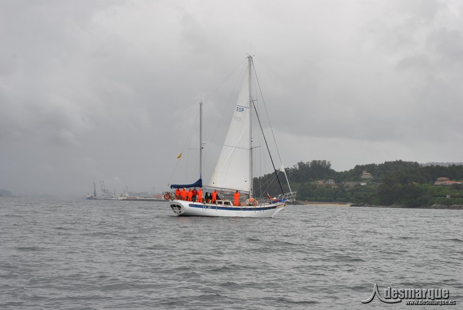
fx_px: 1062
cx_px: 232
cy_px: 155
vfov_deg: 16.6
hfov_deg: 24.6
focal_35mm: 82
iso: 100
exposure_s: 1/250
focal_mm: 55
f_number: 8
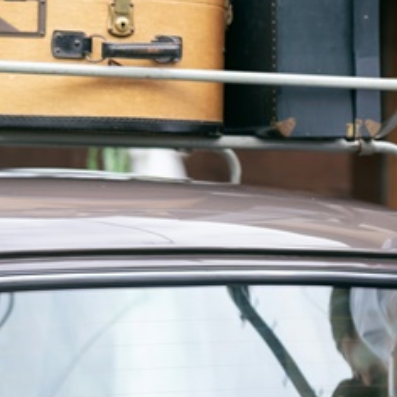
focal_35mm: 193
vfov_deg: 9.1
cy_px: 229
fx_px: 2504
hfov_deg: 8.8
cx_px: 603
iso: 250
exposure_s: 1/250
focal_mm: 72
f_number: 3.2
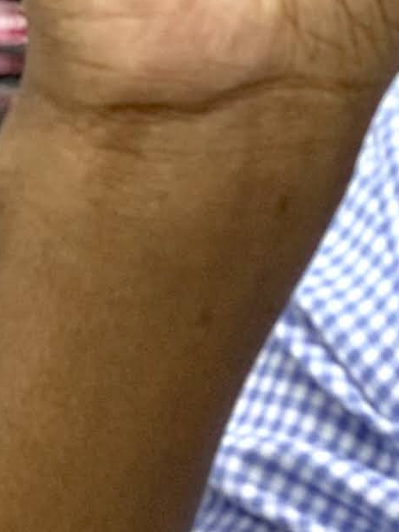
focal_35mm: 339
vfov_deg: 5.7
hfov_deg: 4.3
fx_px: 5206
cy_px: -535
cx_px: 1117
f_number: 2.4
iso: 125
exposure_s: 1/65
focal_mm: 6
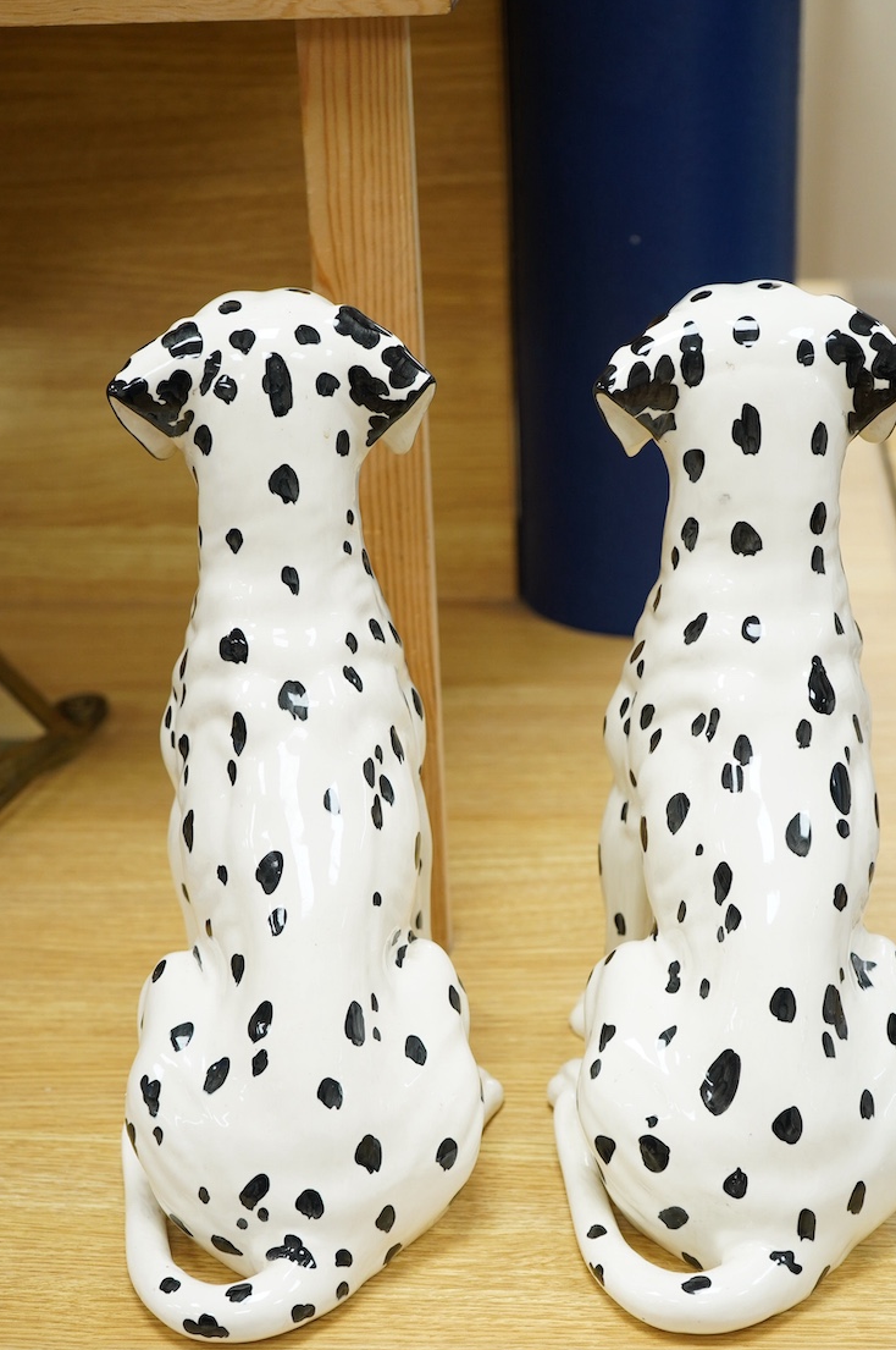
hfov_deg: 22.2
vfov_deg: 32.8
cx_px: 519
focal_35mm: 61
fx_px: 2283
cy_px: 798
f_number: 4.5
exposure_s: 1/160
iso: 1600
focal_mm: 49
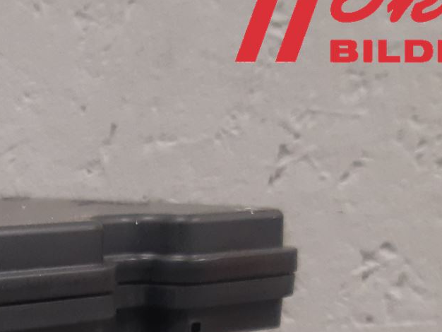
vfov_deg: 16.0
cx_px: -54
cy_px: 485
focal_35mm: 85
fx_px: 1086
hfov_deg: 21.7
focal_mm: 3.93
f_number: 1.7
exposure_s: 1/50
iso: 200
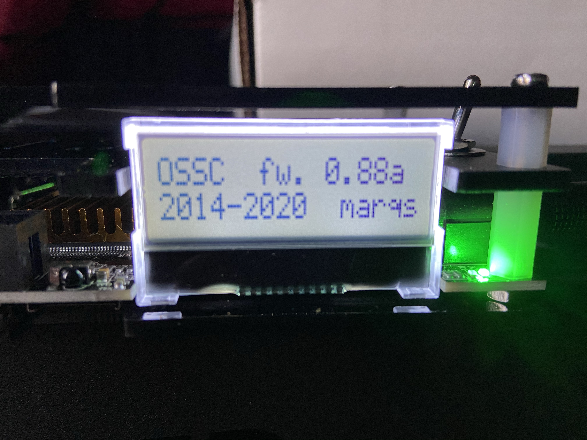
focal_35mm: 26
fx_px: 441
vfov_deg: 53.1
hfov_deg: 67.3
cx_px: 294
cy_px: 220
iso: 125
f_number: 1.8
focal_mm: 4.25
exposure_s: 1/53
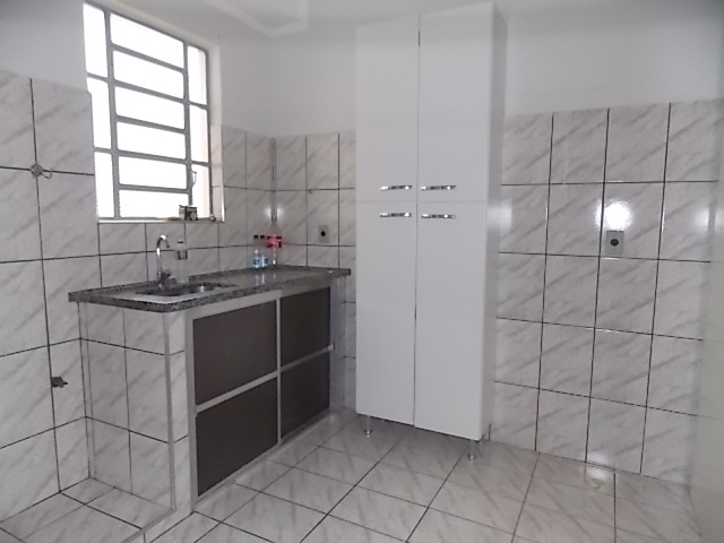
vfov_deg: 58.9
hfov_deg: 73.9
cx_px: 362
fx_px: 481
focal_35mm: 23
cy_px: 272
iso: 200
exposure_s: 1/30
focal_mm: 4
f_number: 3.1
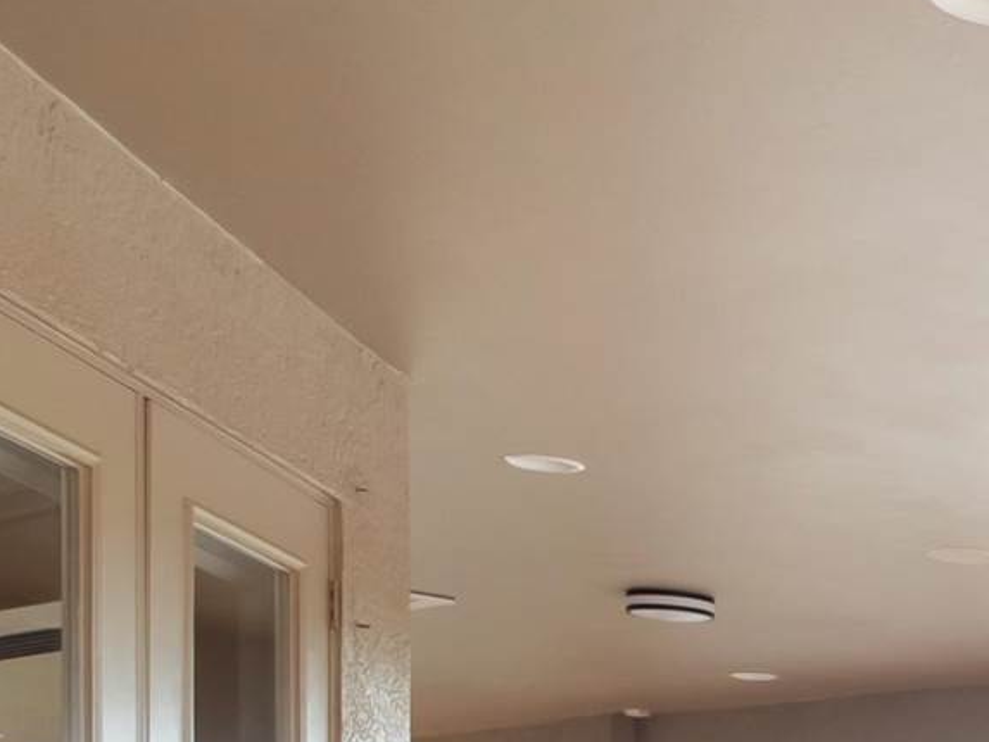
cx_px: 1957
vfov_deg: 18.0
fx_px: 2143
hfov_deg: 18.1
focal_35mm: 75
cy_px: 1034
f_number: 7.1
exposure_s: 1/10
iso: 200
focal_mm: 7
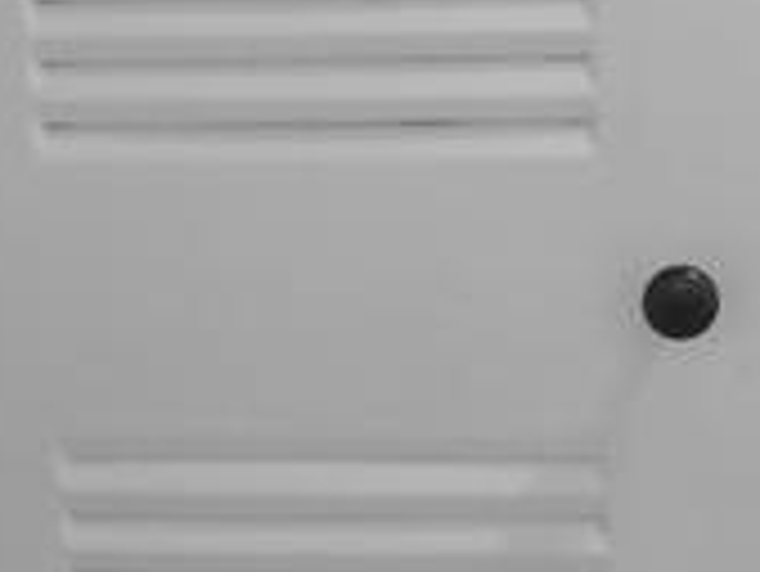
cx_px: 544
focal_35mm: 123
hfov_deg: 16.0
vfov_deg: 12.0
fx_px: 2702
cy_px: 131
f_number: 3.2
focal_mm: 4.6
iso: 200
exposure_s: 1/30
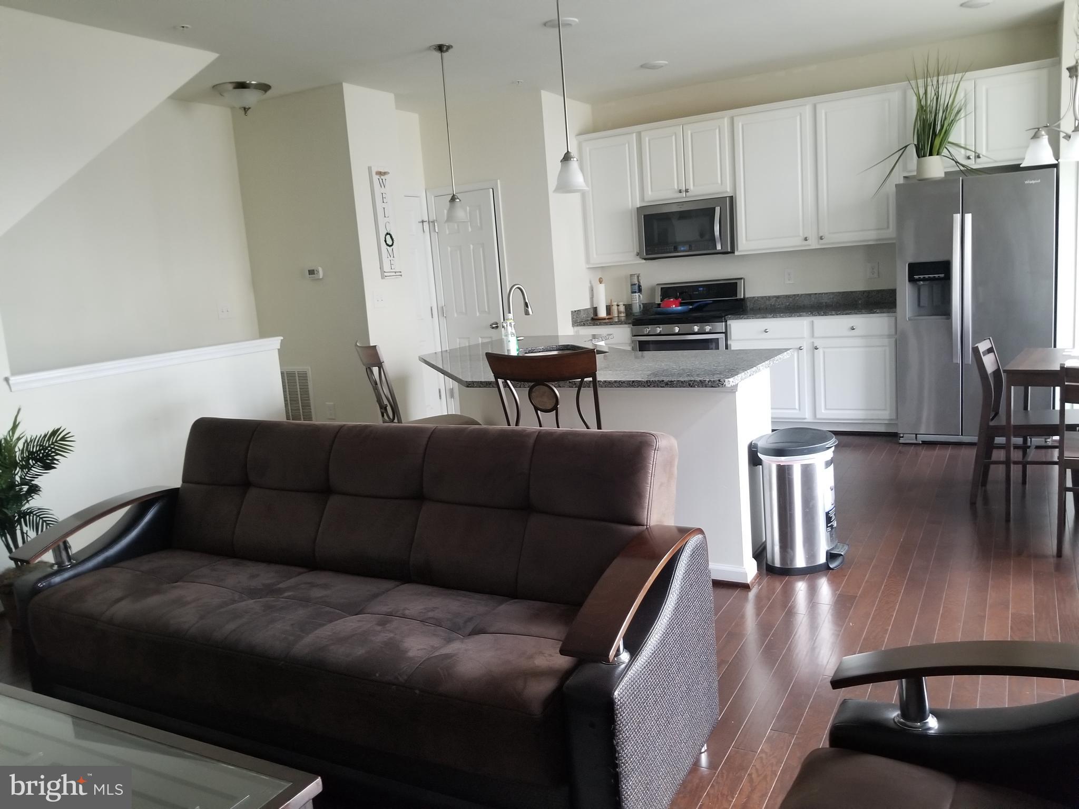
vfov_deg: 53.1
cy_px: 404
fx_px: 810
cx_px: 540
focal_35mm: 26
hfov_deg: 67.3
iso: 200
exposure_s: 1/30
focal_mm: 4.25
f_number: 1.7
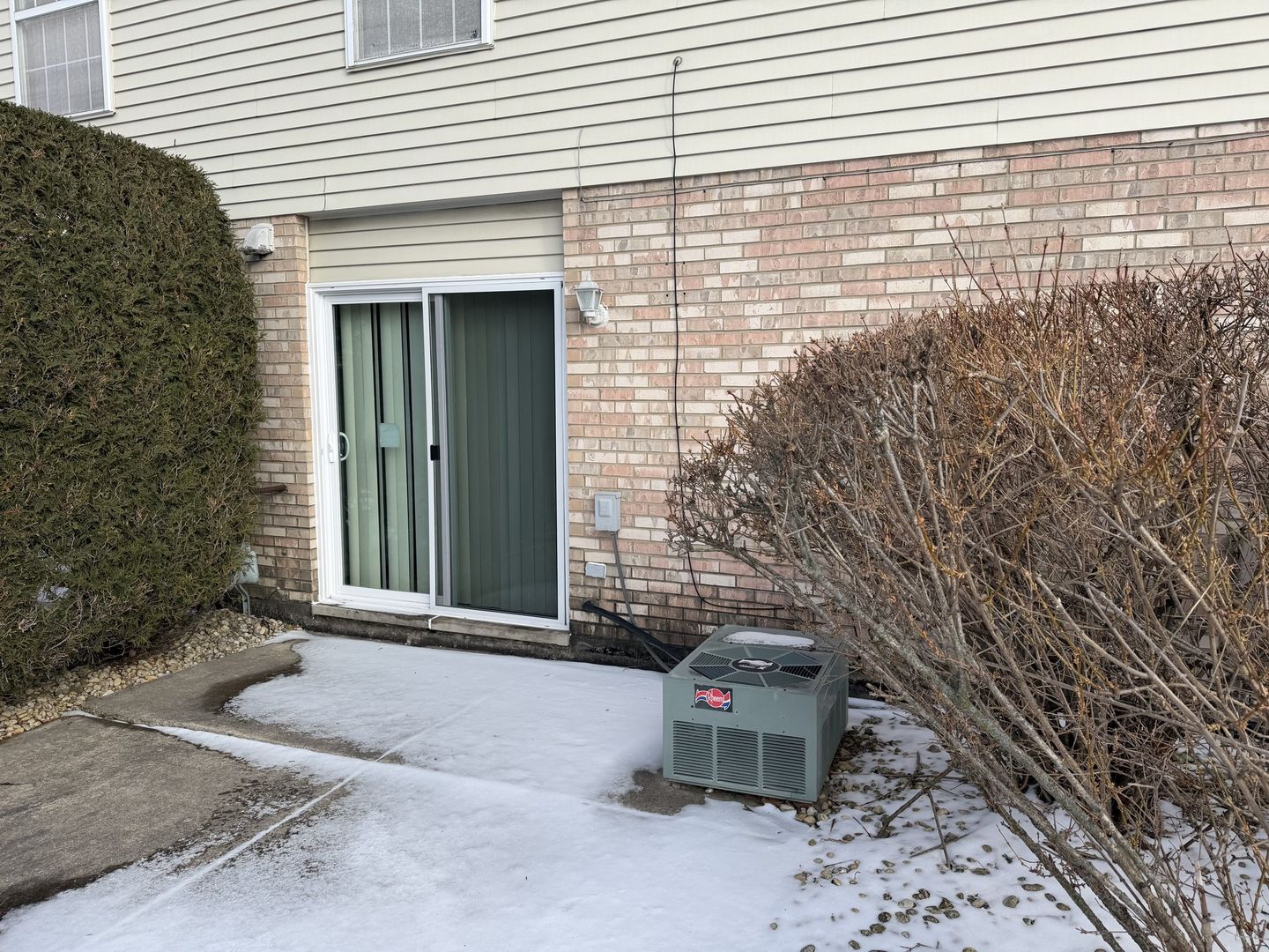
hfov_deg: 71.6
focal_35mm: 24
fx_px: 880
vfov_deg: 56.8
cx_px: 634
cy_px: 476
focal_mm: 6.76
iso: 80
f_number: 1.78
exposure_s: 1/2525
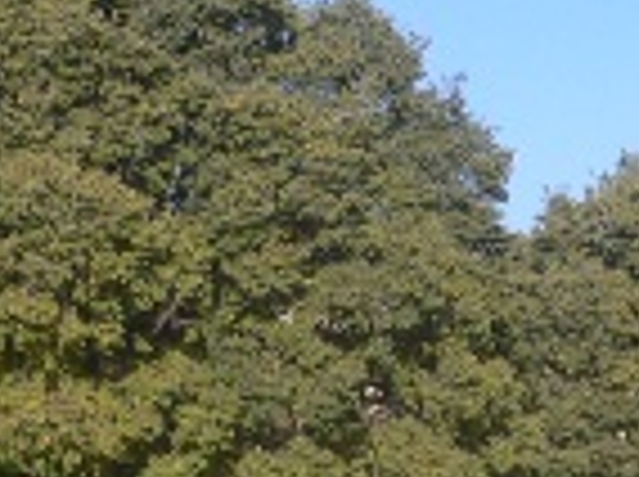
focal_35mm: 158
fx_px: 2912
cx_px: 1035
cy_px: 572
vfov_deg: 9.2
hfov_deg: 11.8
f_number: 5.6
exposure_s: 1/320
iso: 80
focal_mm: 5.8
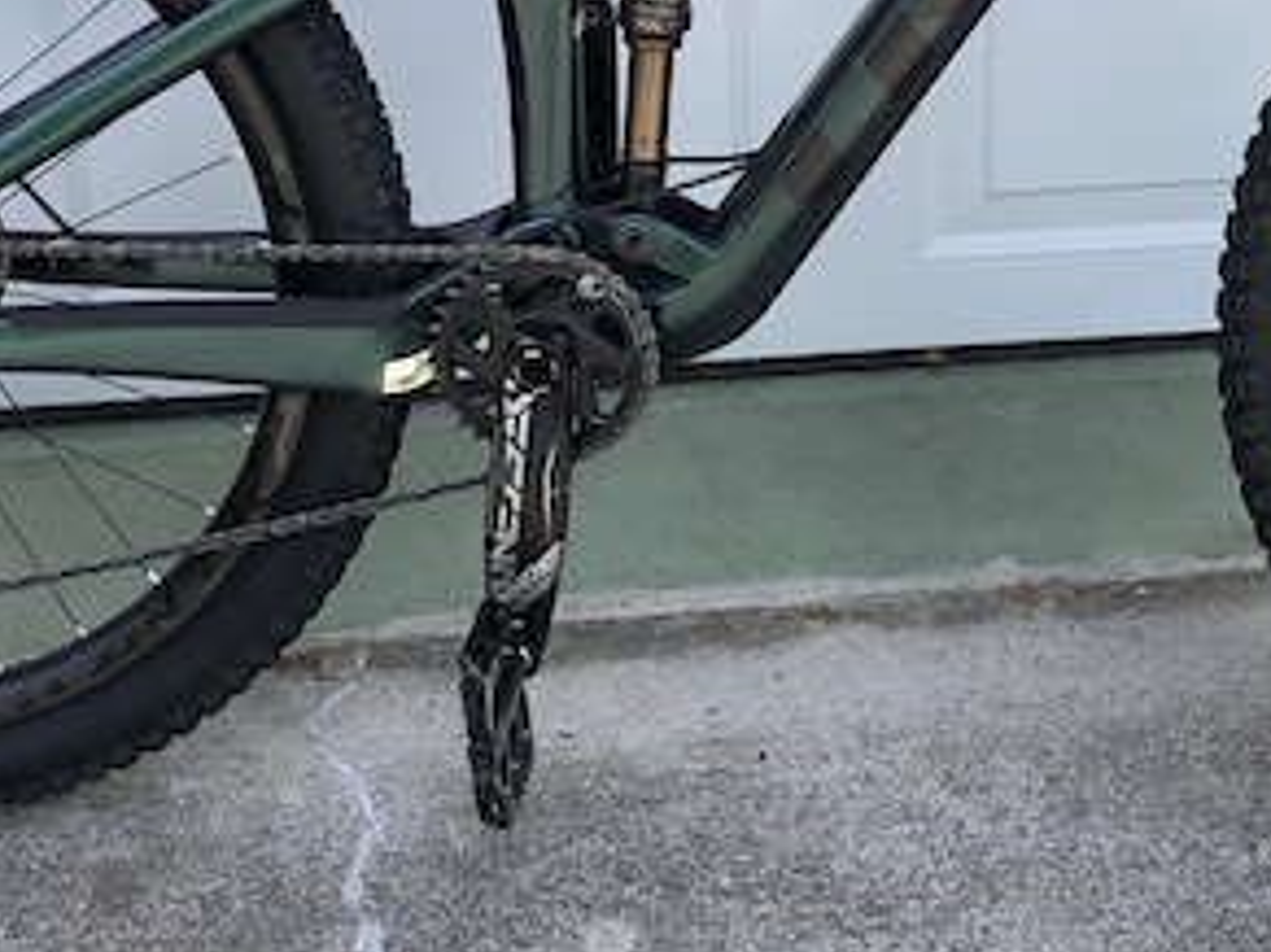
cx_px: 830
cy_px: 48
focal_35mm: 77
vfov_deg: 18.7
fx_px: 2826
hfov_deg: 25.2
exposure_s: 1/600
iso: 20
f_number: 1.8
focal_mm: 4
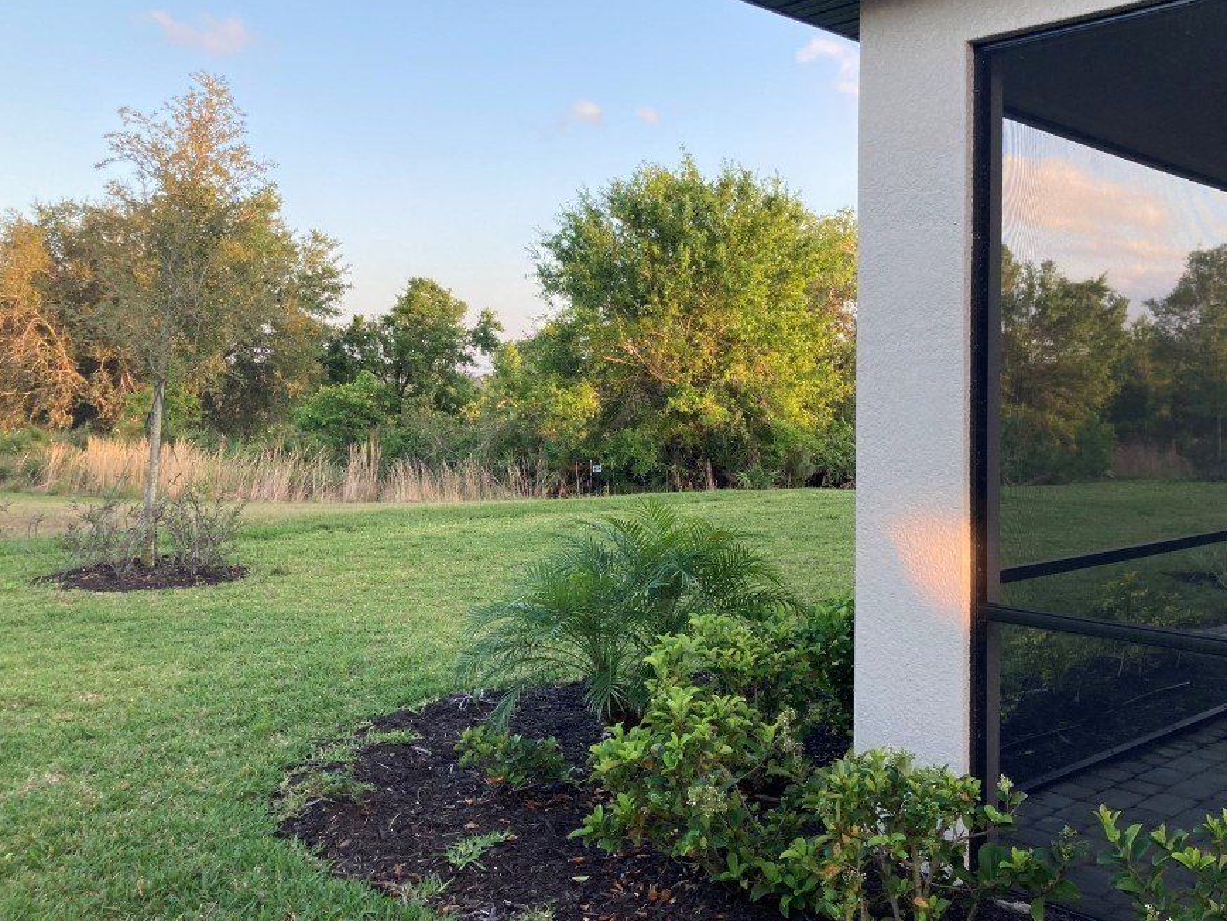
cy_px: 411
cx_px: 699
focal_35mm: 33
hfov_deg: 55.1
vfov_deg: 42.9
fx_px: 1170
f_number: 1.8
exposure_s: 1/254
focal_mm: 3.99
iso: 20
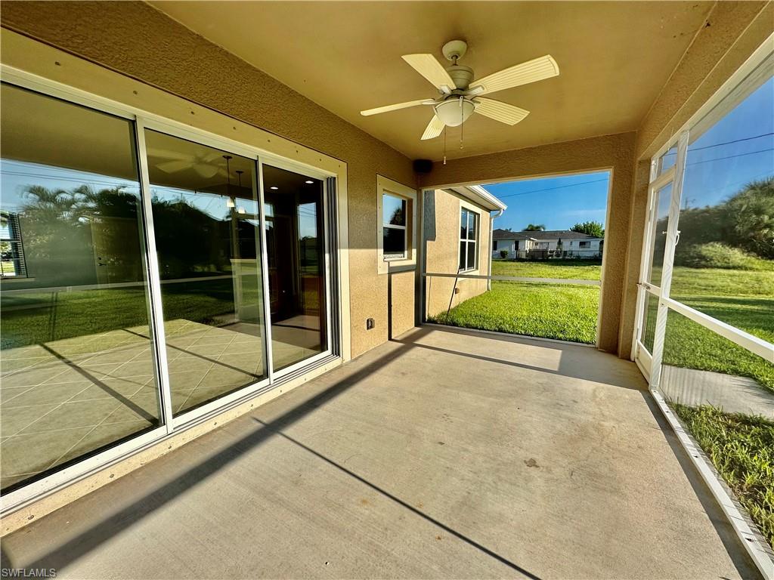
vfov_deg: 85.7
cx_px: 387
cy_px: 290
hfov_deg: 102.1
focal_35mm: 14
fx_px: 313
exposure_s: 1/1335
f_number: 2.2
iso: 50
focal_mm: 2.22
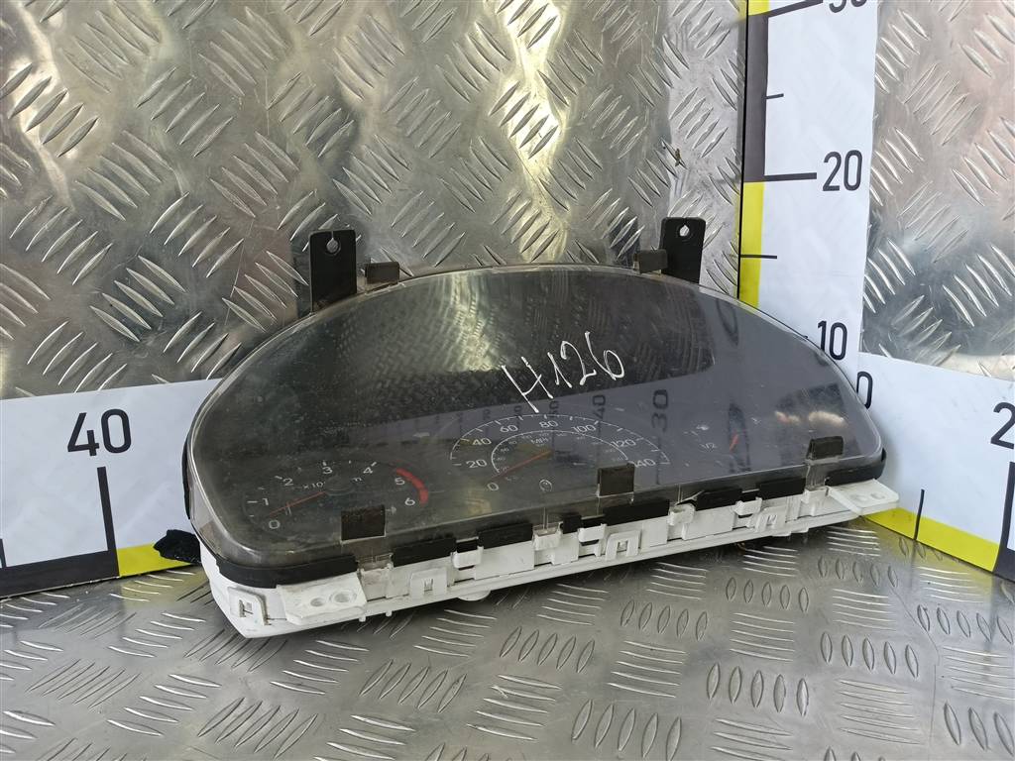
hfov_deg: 65.3
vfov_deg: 51.4
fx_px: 792
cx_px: 508
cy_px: 380
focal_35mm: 27
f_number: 1.6
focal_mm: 4.11
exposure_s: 1/50
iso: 82
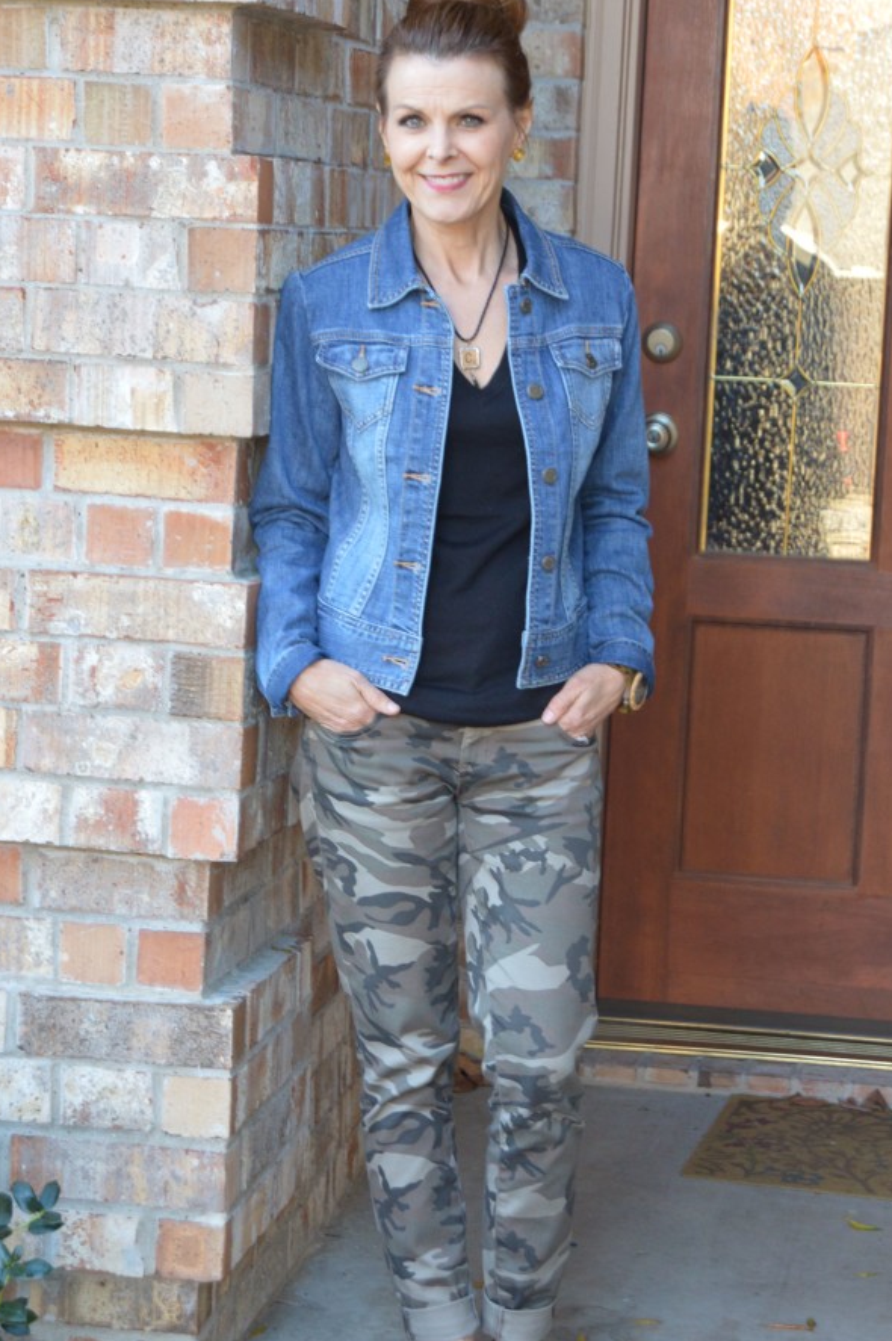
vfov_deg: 22.6
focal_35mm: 90
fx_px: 3350
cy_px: 689
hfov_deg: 15.2
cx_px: 497
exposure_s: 1/60
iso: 800
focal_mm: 52
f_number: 5.6
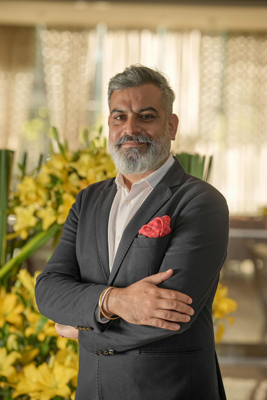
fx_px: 946
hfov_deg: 16.1
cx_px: 134
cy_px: 200
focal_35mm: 85
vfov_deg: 23.9
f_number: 2.5
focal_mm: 85
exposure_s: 1/160
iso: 100
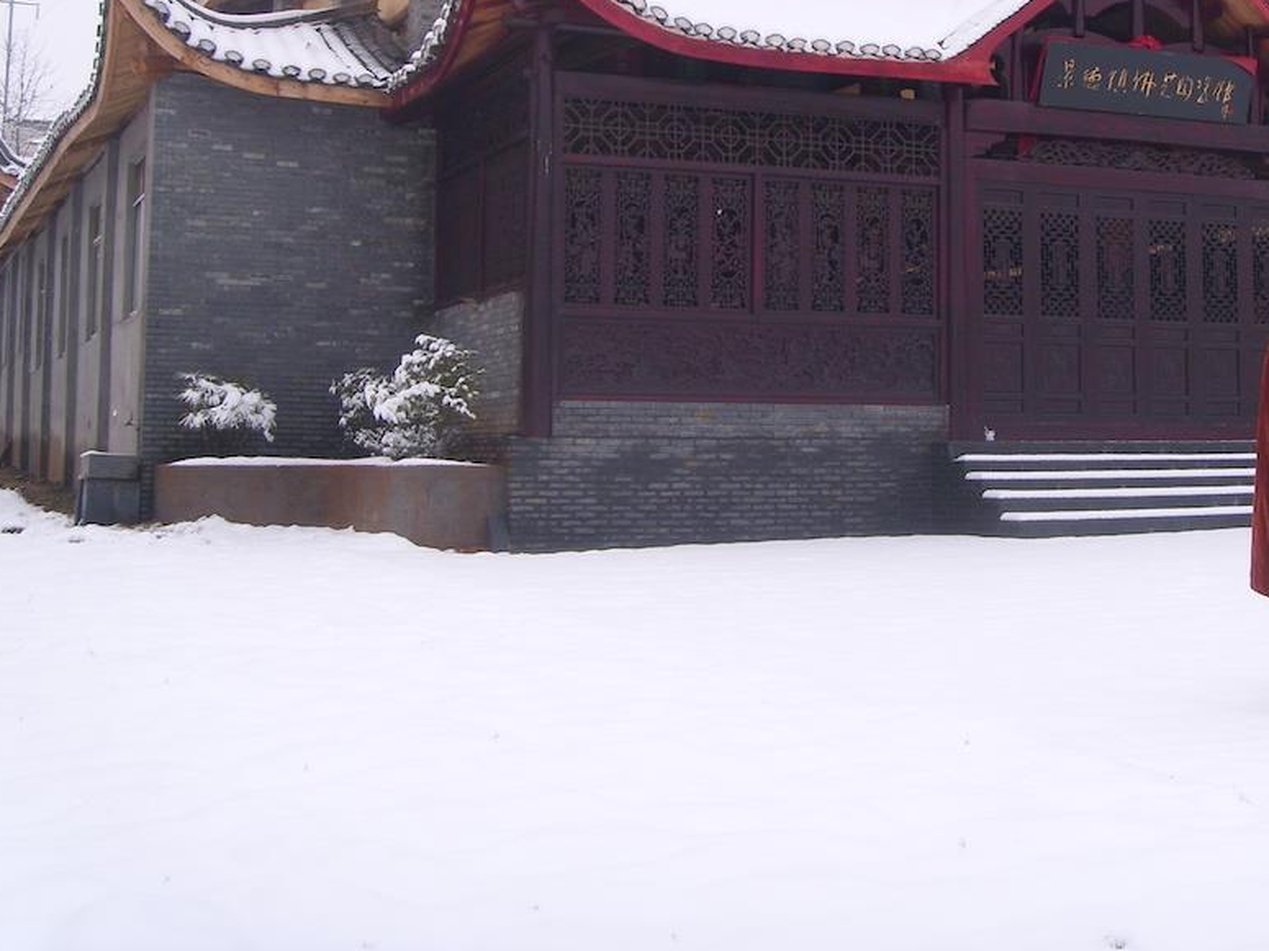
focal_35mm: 48
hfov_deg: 39.1
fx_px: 1759
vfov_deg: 29.7
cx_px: 866
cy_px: 223
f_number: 3.5
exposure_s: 1/201
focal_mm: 6.3
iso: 50
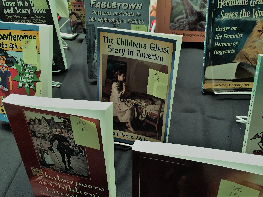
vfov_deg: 48.2
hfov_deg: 61.7
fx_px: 220
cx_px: 132
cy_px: 98
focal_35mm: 29
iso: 80
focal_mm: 4.15
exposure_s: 1/30
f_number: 2.2
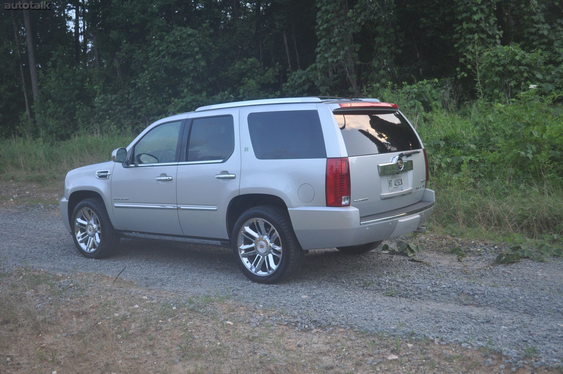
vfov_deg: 34.1
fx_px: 609
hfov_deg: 49.6
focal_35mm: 39
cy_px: 187
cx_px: 282
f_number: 4.2
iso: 640
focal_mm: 26
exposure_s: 1/60
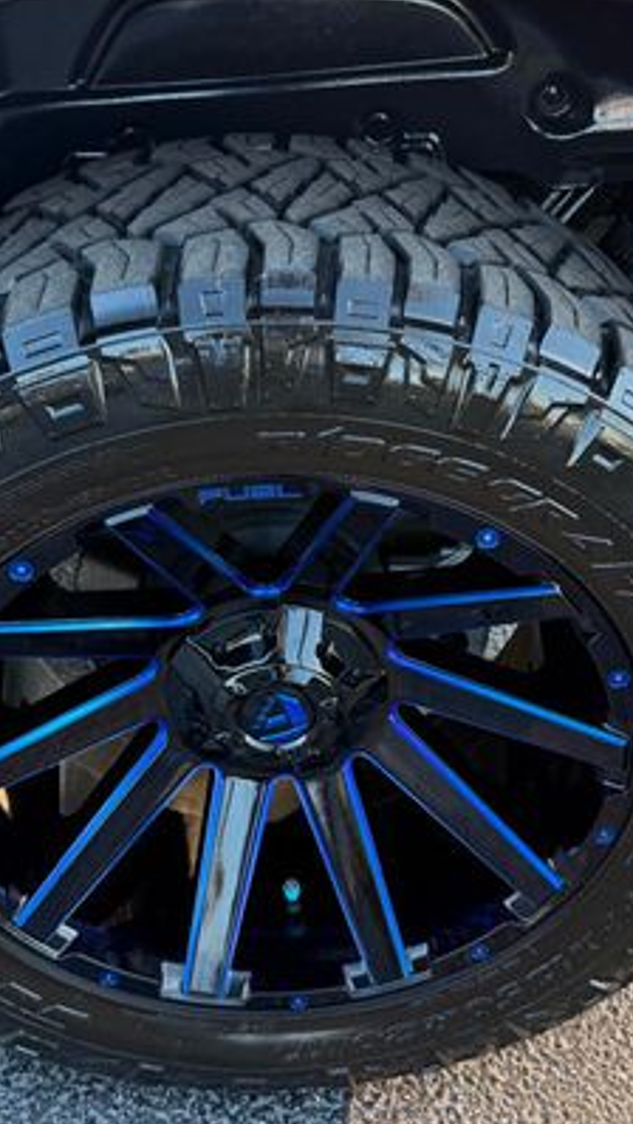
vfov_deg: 48.2
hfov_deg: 28.4
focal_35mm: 42
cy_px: 474
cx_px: 314
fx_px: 1253
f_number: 1.78
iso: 160
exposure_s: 1/231
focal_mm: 6.76
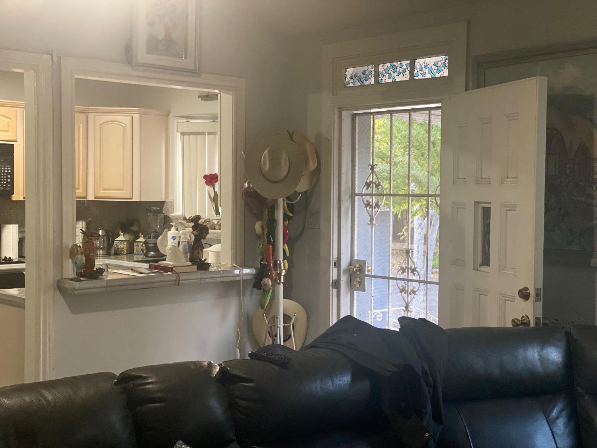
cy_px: 224
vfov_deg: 28.0
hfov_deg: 36.8
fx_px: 897
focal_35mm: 52
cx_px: 298
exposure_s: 1/40
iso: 320
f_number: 2
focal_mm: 6
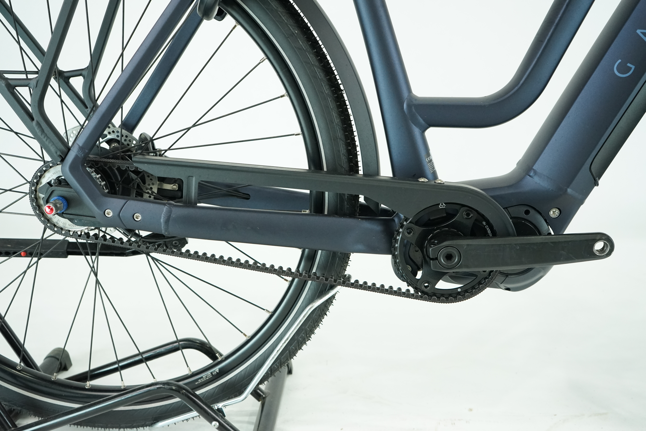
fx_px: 628
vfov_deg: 37.9
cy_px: 216
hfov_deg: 54.4
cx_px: 323
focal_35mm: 35
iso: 2500
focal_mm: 35
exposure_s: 1/200
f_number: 5.6
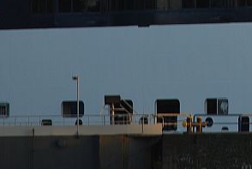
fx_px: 4948
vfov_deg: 2.0
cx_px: 275
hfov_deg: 2.9
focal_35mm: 706
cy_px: -122
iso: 100
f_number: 5.6
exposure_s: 1/80
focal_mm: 135
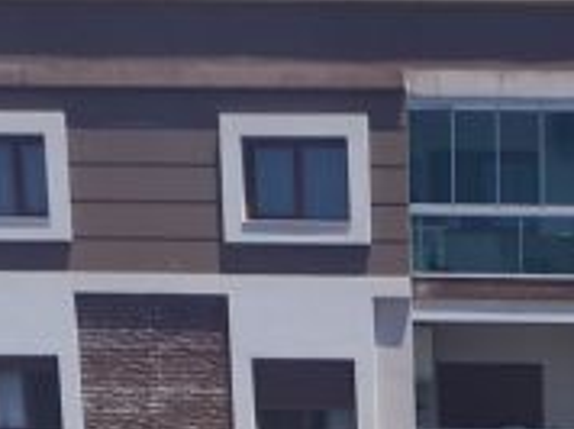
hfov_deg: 13.7
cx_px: 697
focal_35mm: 140
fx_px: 2318
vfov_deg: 9.3
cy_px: 1060
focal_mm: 3.6
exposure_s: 1/2551
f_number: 1.9
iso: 40
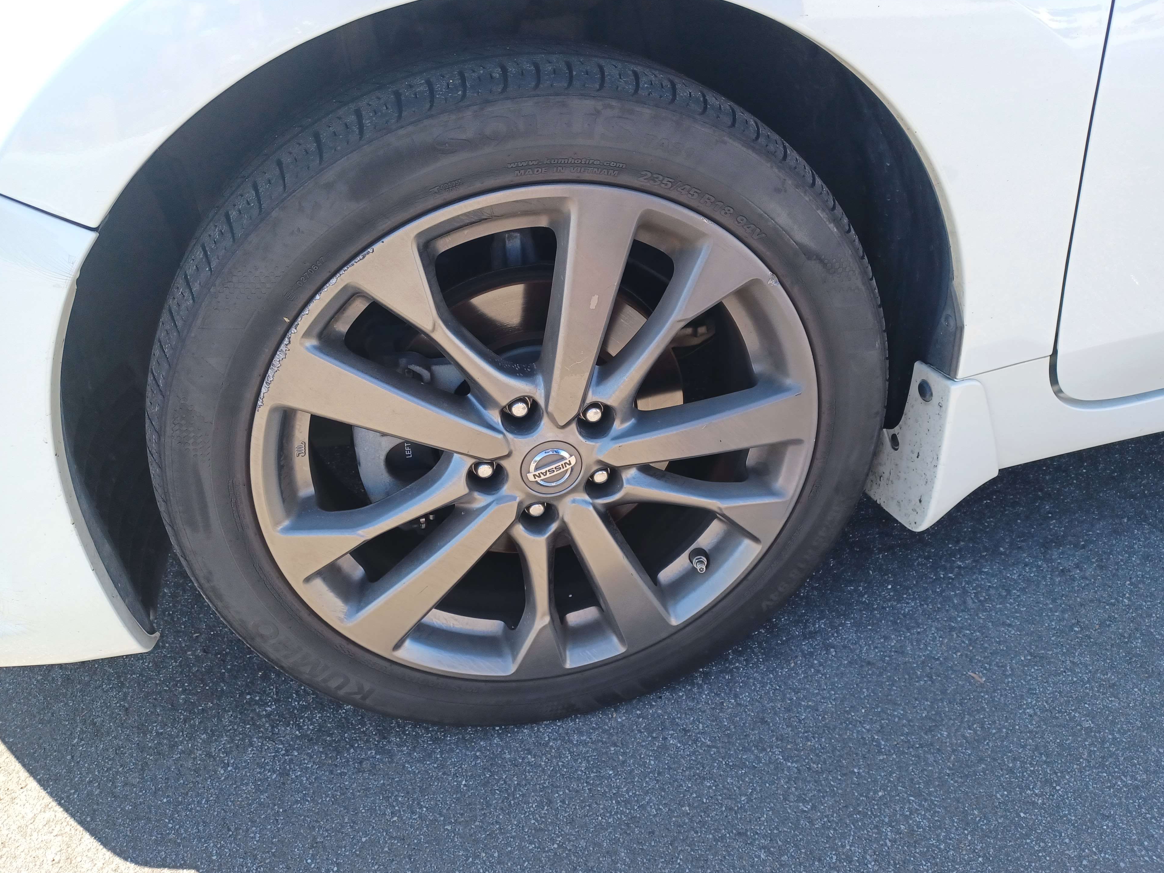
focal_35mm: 26
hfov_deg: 67.3
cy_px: 426
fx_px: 874
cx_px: 574
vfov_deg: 53.1
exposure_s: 1/100
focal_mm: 4.6
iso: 40
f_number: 1.8
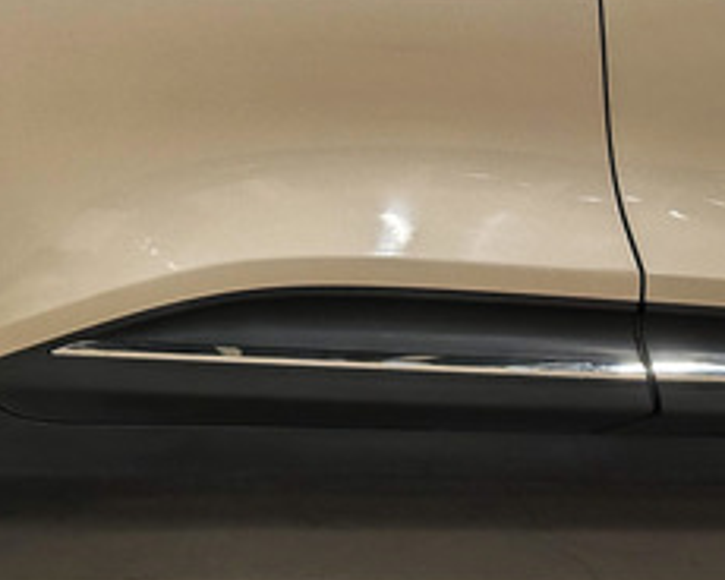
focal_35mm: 122
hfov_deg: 15.1
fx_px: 2618
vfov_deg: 12.5
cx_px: -192
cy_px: 9
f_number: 1.8
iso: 200
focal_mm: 6.86
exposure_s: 1/35
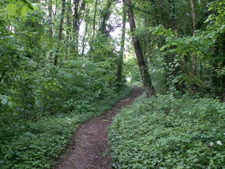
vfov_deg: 38.7
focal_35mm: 37
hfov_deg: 50.1
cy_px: 86
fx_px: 241
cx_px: 110
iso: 80
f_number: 2.8
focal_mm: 5.86
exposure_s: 1/40
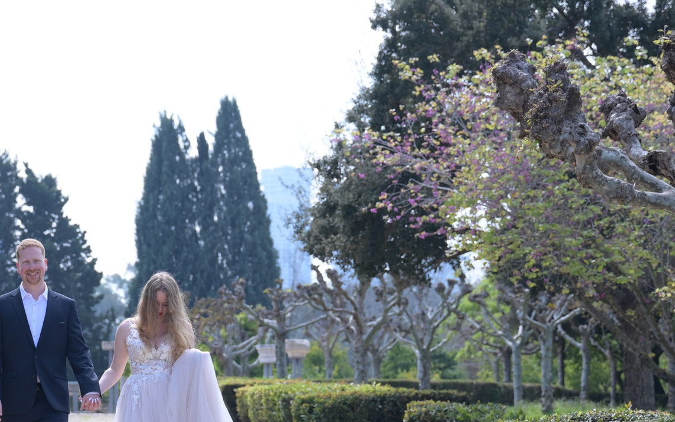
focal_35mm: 142
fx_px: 2612
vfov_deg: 9.2
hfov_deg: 14.6
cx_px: 128
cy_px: 242
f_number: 3.5
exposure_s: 1/800
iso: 125
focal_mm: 62
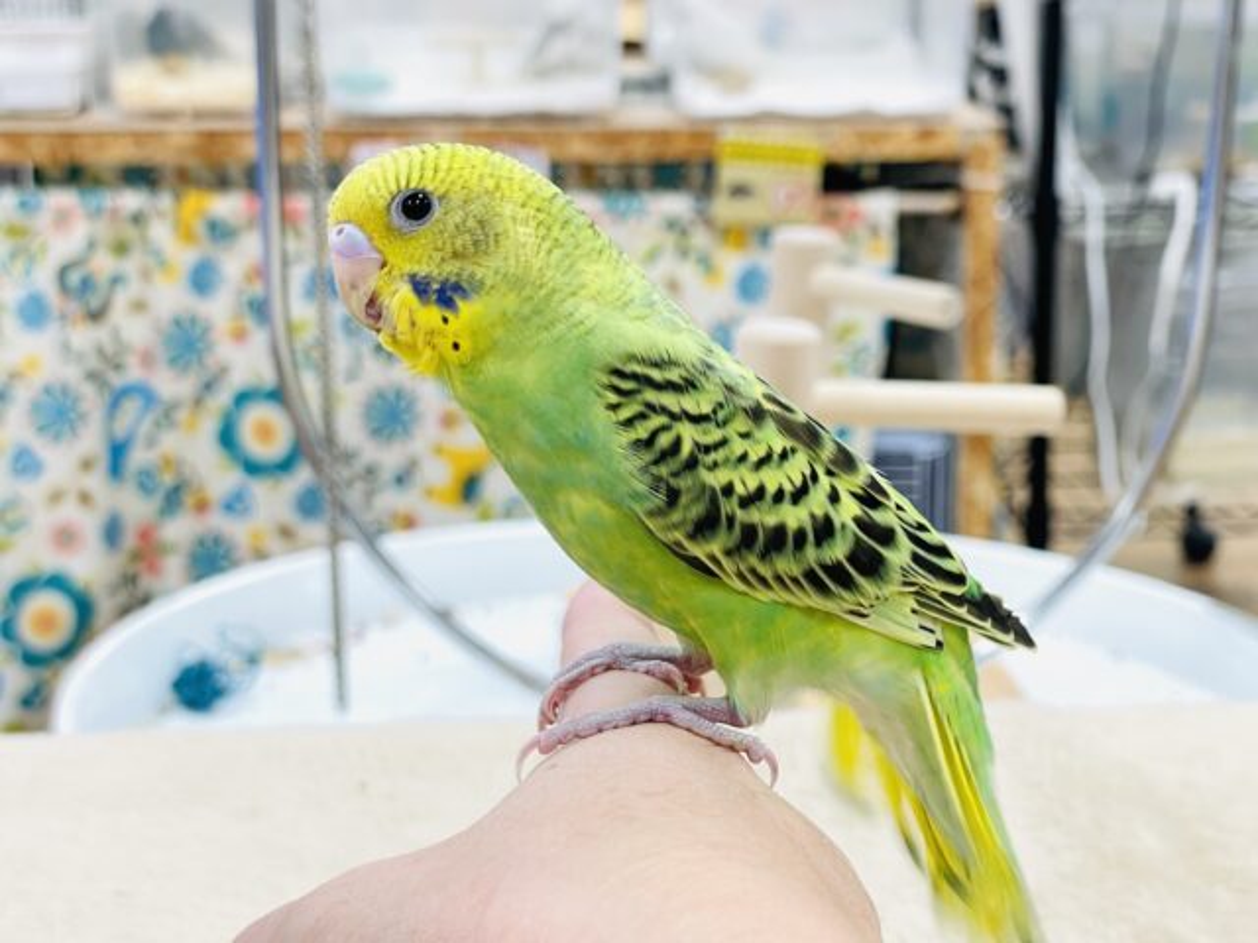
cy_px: 472
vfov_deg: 28.0
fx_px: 1890
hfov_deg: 36.8
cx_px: 629
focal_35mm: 52
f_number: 2
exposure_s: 1/99
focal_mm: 6
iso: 80
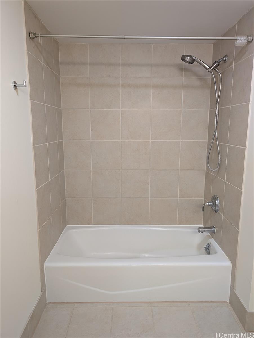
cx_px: 127
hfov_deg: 56.9
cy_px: 169
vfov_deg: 71.5
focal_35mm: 24
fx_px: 234
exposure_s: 1/24
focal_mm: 6.9
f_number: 1.68
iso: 97
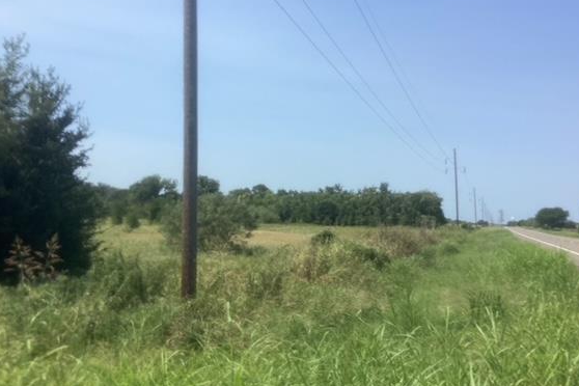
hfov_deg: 51.9
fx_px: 595
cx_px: 278
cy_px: 183
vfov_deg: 35.9
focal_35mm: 37
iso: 25
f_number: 2.4
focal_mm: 3.3
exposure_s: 1/1773
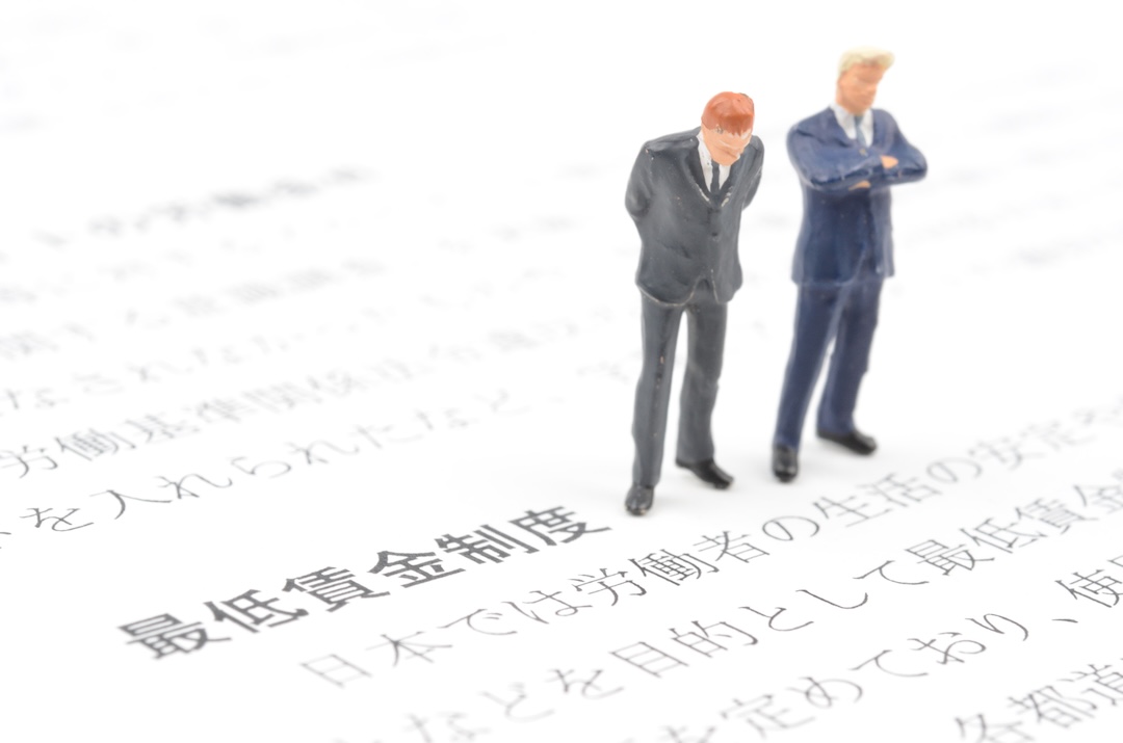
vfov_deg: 15.1
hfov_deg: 22.7
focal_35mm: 90
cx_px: 562
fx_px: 2801
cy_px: 372
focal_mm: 60
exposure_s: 1/100
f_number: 18
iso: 200
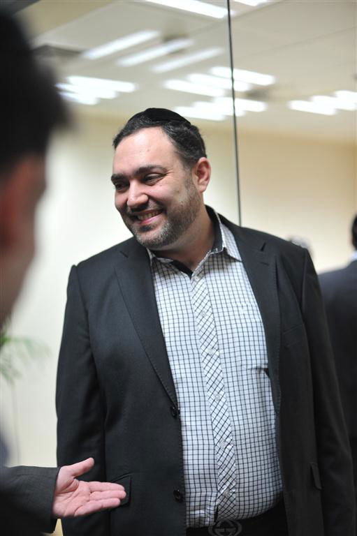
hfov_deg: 27.0
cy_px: 268
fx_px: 745
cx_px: 178
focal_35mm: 50
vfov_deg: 39.6
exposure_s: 1/320
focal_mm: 50
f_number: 2.5
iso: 1250
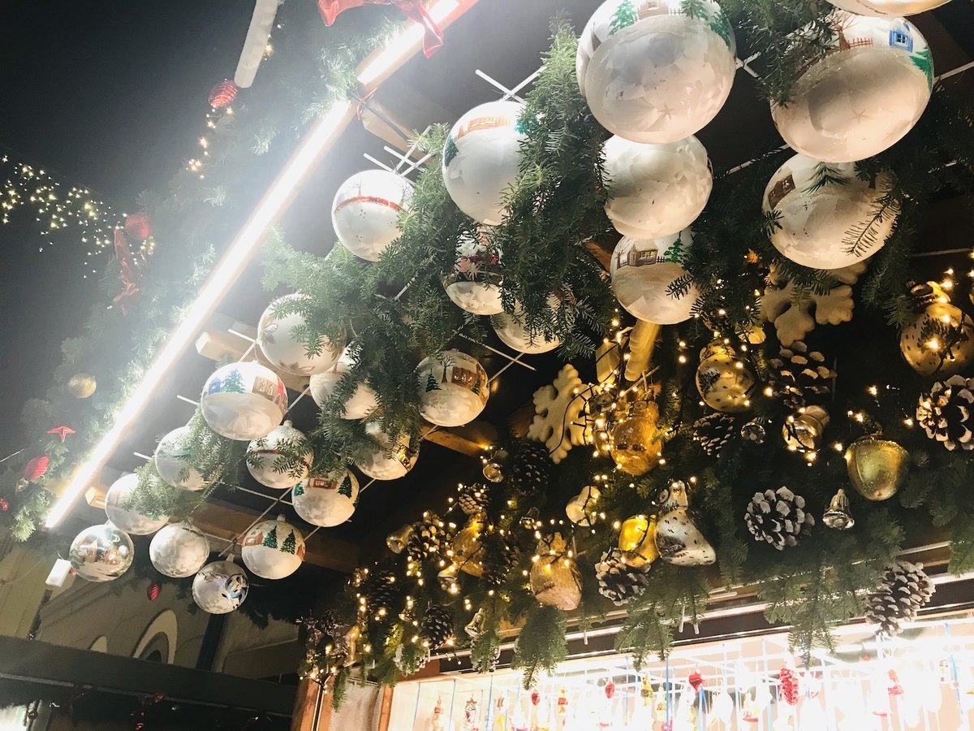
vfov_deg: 49.7
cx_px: 487
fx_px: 788
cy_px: 366
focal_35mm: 28
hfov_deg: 63.4
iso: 40
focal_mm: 3.99
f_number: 1.8
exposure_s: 1/17
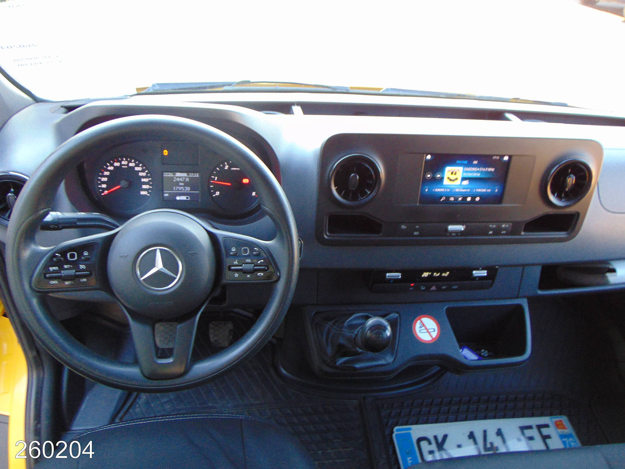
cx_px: 312
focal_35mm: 25
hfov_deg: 69.4
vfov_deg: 54.9
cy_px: 234
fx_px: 451
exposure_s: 1/30
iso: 250
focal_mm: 4.5
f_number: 3
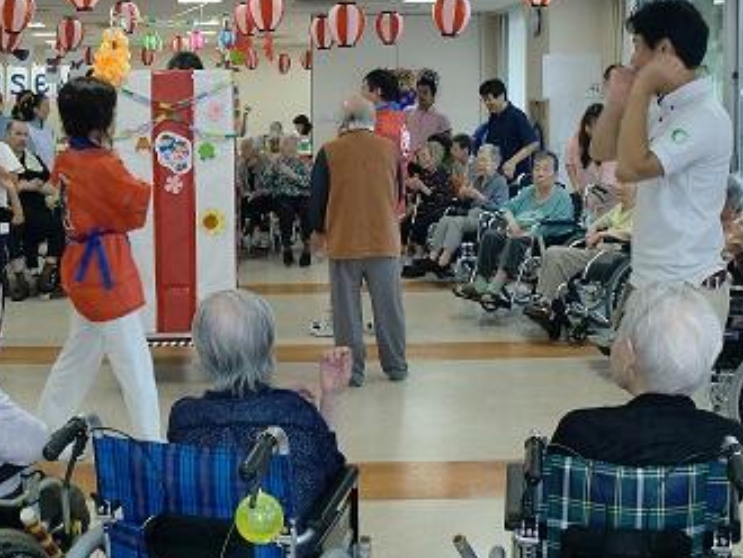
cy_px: 199
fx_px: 1138
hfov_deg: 36.1
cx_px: 320
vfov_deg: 27.4
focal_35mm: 53
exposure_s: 1/60
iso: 100
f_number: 3.1
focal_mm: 6.3
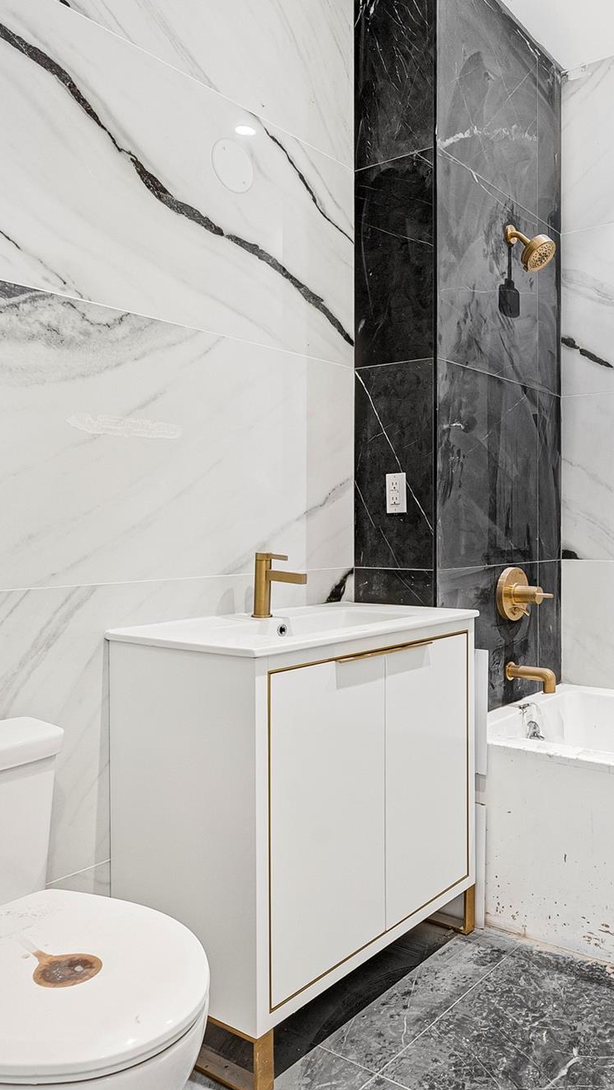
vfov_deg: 71.9
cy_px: 532
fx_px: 752
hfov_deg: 42.2
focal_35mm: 26
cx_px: 501
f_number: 7.1
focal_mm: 16
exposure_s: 1/6
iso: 400
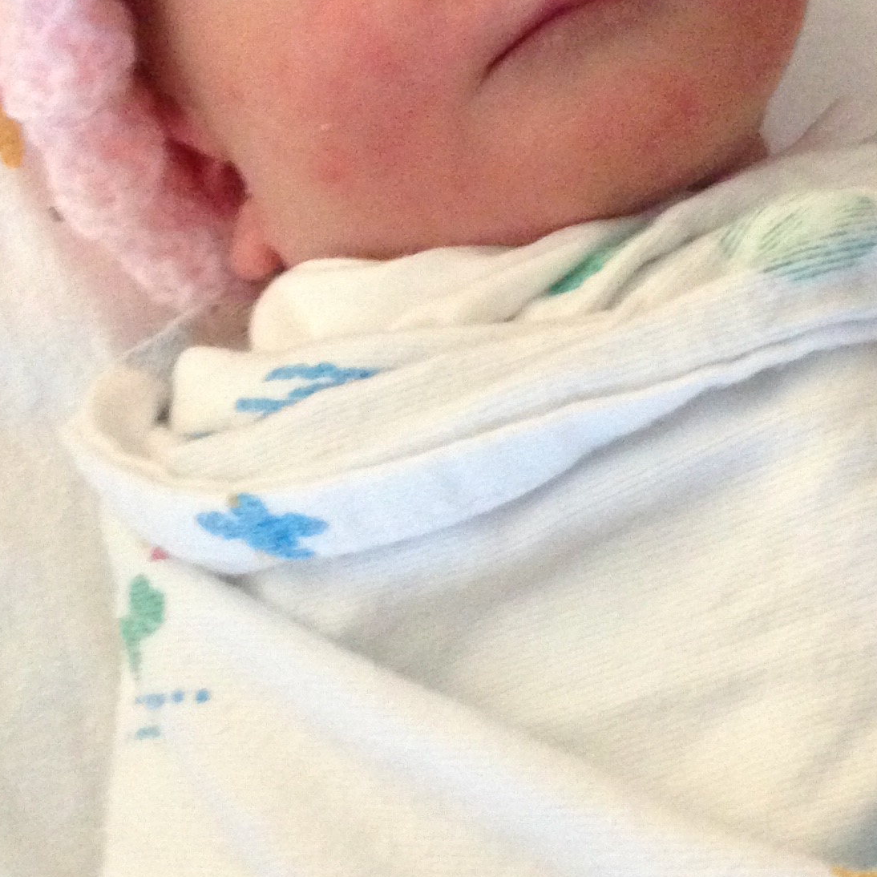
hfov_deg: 19.9
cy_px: 380
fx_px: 2494
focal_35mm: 87
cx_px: 590
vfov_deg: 19.9
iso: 400
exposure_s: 1/17
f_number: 2.4
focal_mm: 4.13
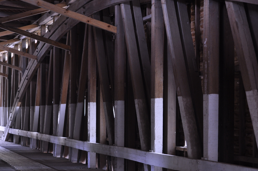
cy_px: 97
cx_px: 141
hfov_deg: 17.6
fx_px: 834
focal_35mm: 117
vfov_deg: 11.7
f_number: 5
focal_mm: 65
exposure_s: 1/10
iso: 320
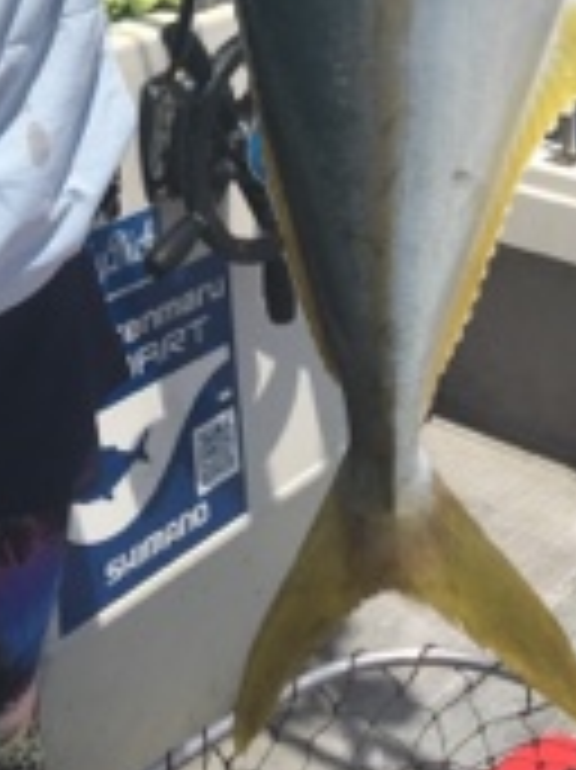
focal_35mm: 68
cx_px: 99
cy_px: -117
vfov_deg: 26.0
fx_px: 1511
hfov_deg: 21.3
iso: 25
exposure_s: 1/2262
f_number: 2.2
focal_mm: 4.15
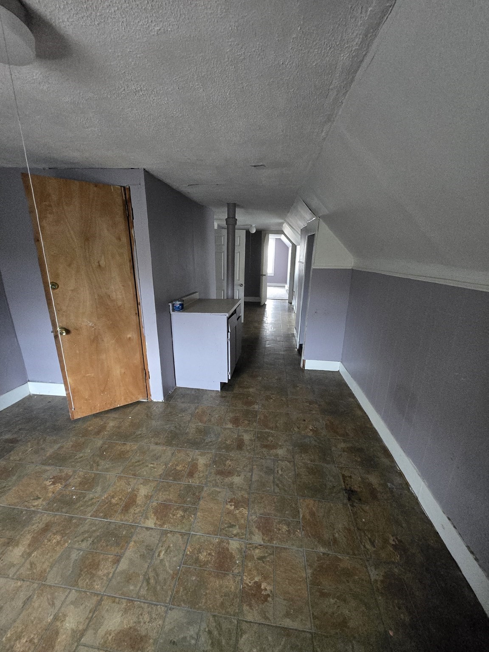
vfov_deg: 106.2
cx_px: 244
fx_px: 245
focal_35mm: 13
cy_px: 326
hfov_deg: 89.9
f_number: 2.2
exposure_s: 1/60
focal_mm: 1.7
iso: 1250
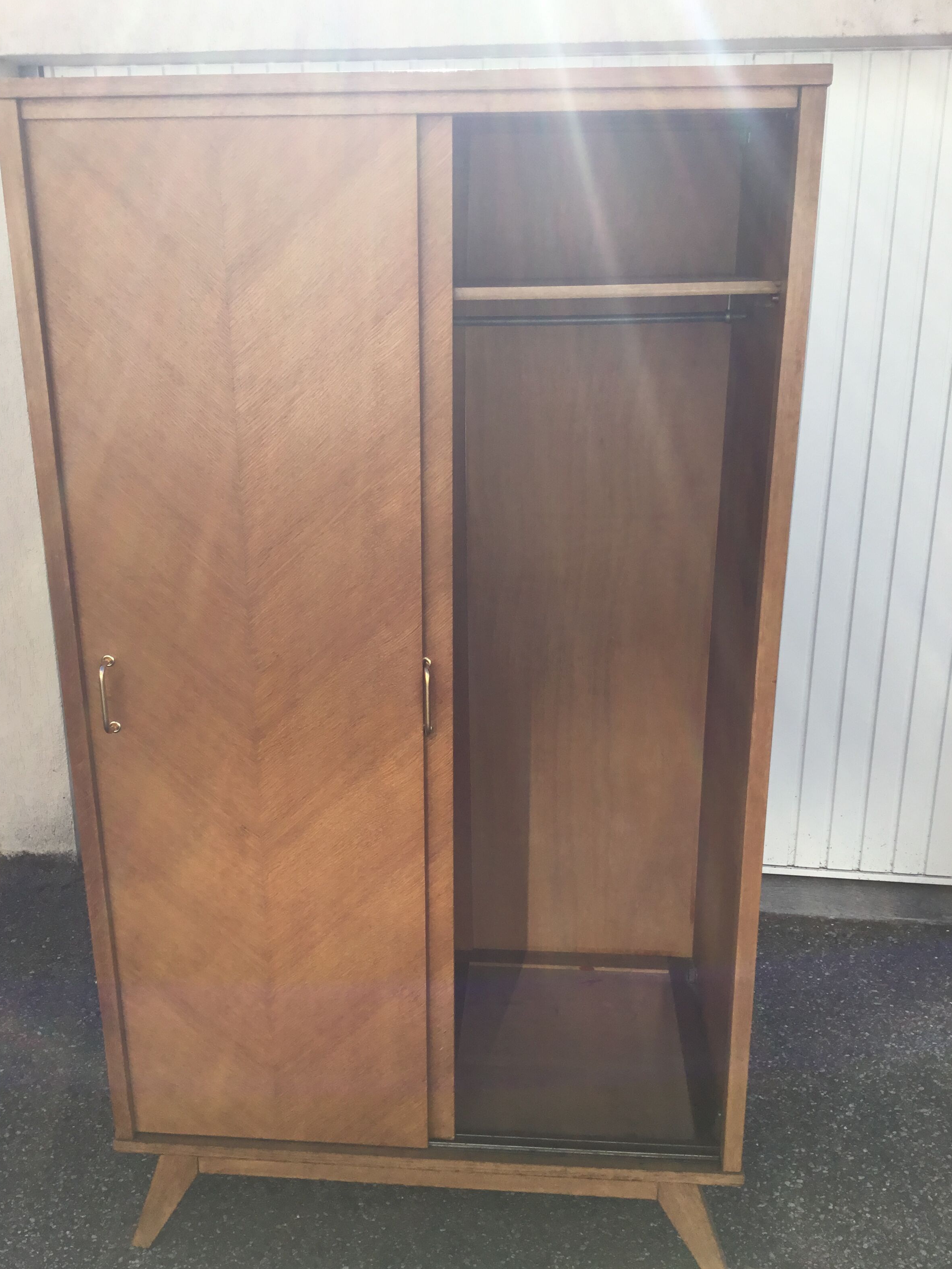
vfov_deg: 56.8
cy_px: 623
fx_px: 1173
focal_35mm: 32
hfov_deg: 44.2
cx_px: 466
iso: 25
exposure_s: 1/754
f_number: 2.4
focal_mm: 3.3
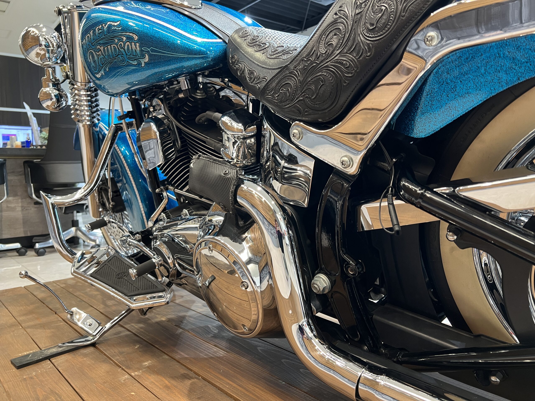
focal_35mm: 26
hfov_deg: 67.3
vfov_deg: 53.1
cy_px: 200
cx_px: 268
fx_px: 402
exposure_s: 1/60
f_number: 1.5
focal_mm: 5.7
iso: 200
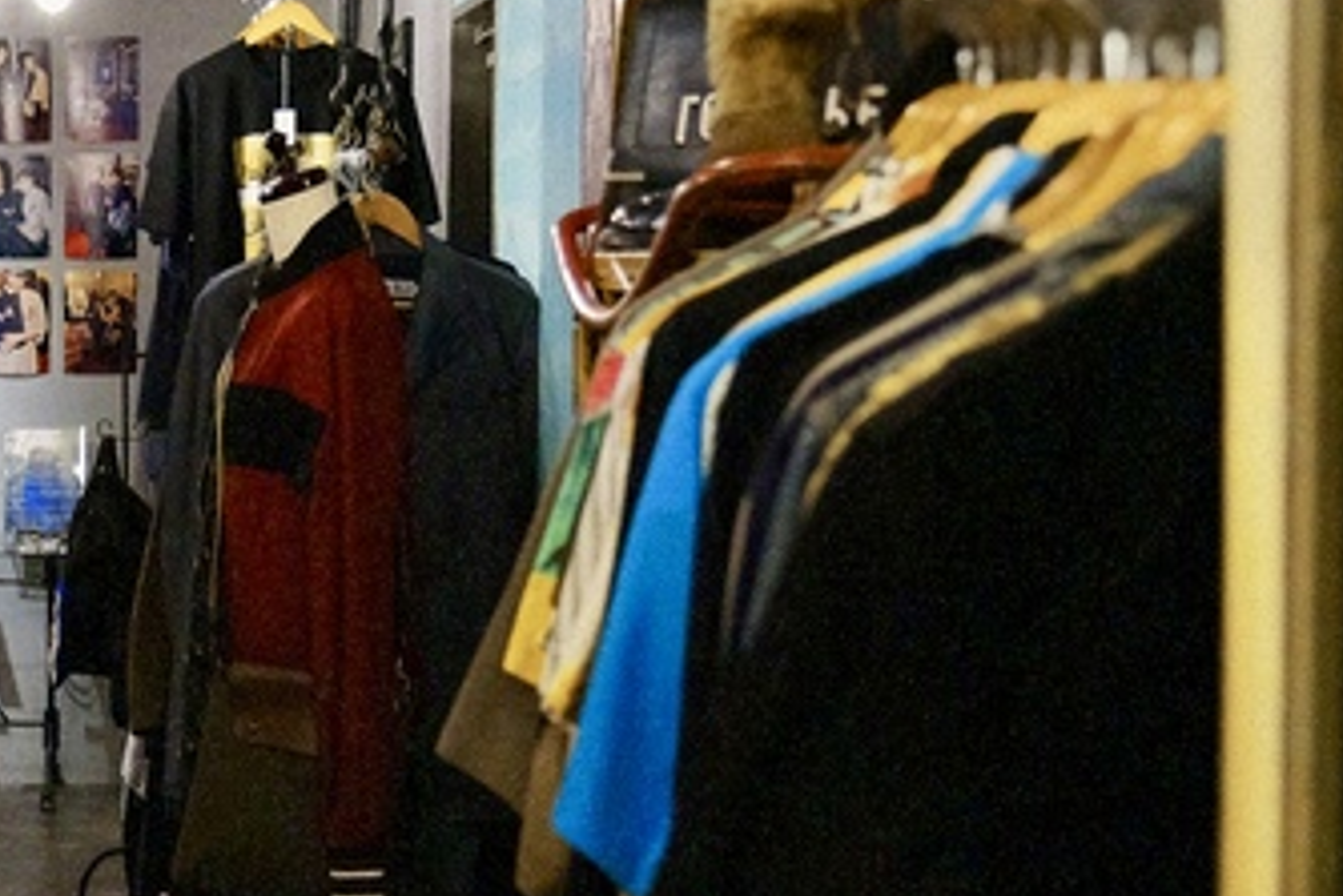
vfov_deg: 16.1
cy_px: 394
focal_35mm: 85
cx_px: -48
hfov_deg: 22.8
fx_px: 3172
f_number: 2.8
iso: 2000
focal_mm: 24.9
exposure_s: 1/100
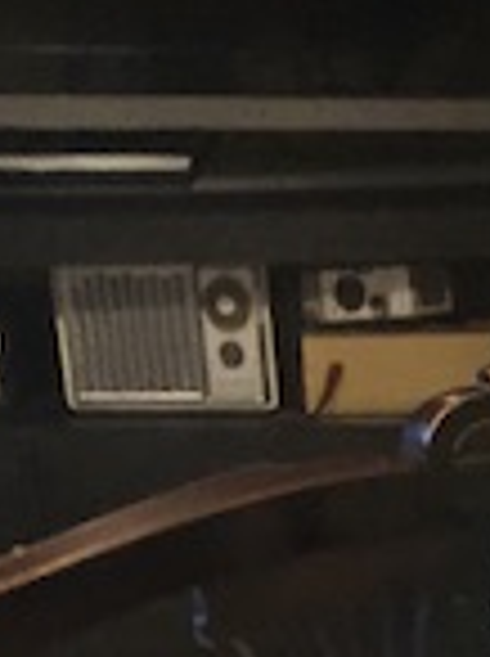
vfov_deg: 13.4
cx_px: 733
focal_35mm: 123
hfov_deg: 11.5
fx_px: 2328
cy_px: 1377
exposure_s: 1/4
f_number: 1.8
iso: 100
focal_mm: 3.99
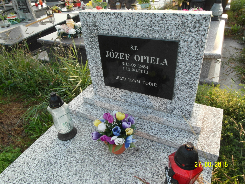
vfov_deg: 56.8
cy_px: 92
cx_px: 122
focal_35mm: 24
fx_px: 170
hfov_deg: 71.6
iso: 100
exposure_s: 1/90
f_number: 3.4
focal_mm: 5.2
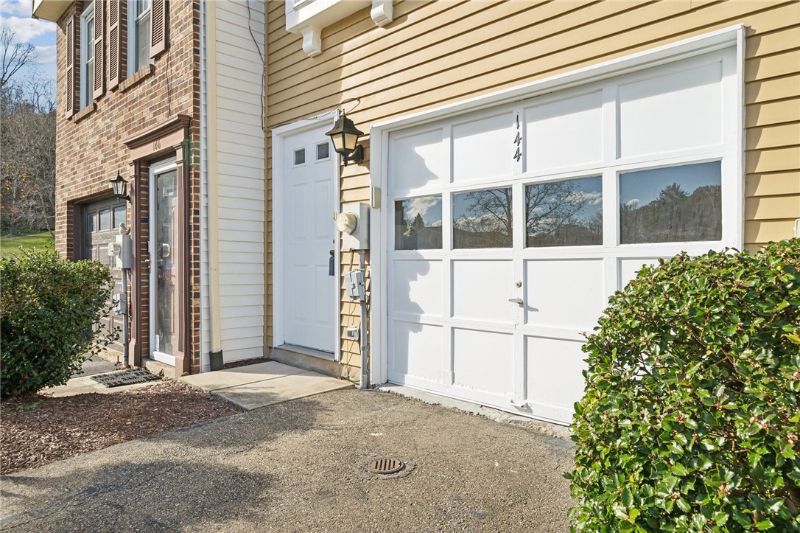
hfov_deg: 73.8
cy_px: 266
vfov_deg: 53.1
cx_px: 400
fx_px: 533
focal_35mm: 24
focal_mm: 24
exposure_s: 1/750
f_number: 11
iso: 800
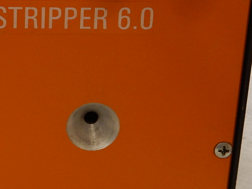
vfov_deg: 11.9
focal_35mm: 124
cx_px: 26
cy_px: 52
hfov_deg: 15.7
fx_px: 903
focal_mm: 9
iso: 200
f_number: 4.5
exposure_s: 1/30
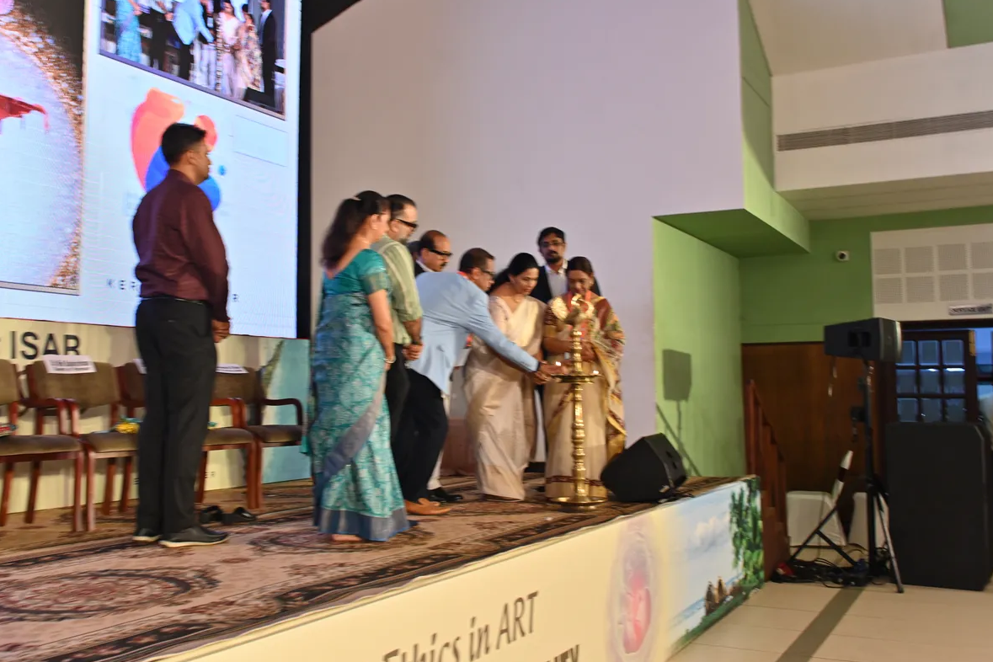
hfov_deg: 50.7
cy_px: 308
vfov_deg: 35.0
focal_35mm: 38
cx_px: 470
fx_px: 1048
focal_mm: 35
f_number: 5
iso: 800
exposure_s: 1/100
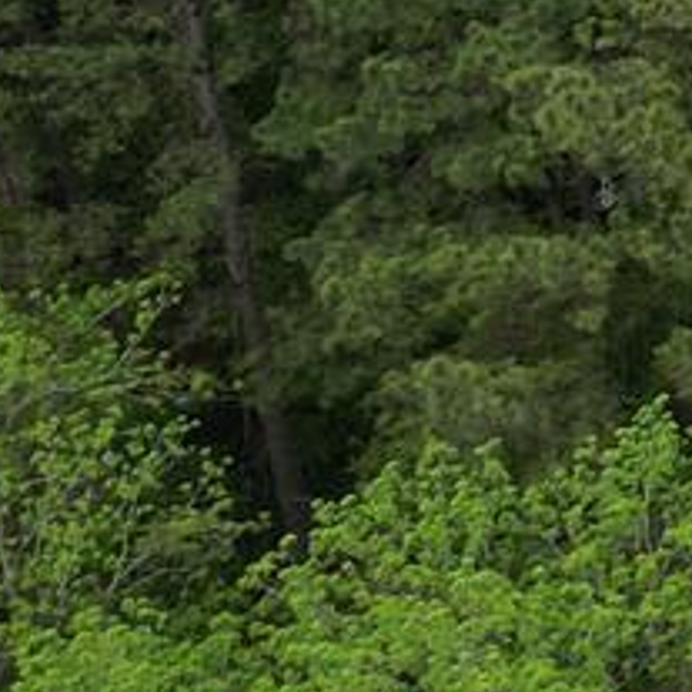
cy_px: -545
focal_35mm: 210
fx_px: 4750
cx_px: 2678
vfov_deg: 8.1
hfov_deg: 6.7
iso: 110
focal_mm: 6.72
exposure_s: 1/1500
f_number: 1.7
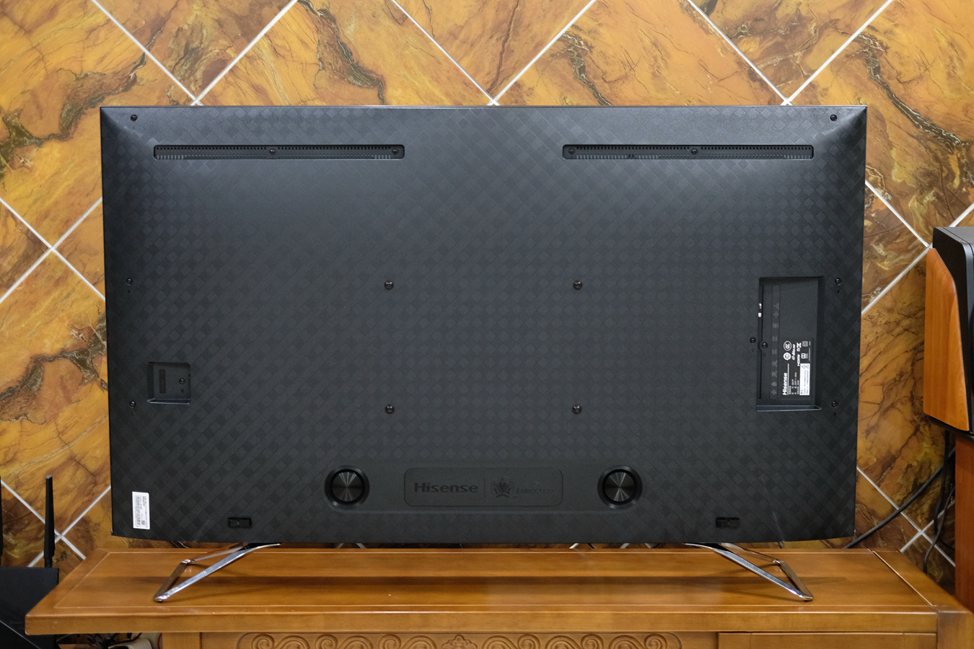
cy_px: 324
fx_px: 1434
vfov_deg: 25.5
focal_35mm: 53
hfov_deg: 37.5
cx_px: 487
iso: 1600
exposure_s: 1/30
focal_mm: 35
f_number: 2
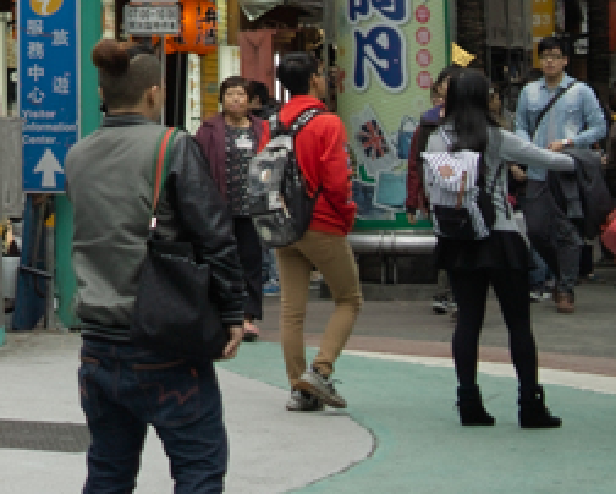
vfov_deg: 9.6
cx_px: -530
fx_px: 2846
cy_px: -311
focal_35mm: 156
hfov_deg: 11.4
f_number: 2.8
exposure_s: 1/160
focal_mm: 24.2
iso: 100
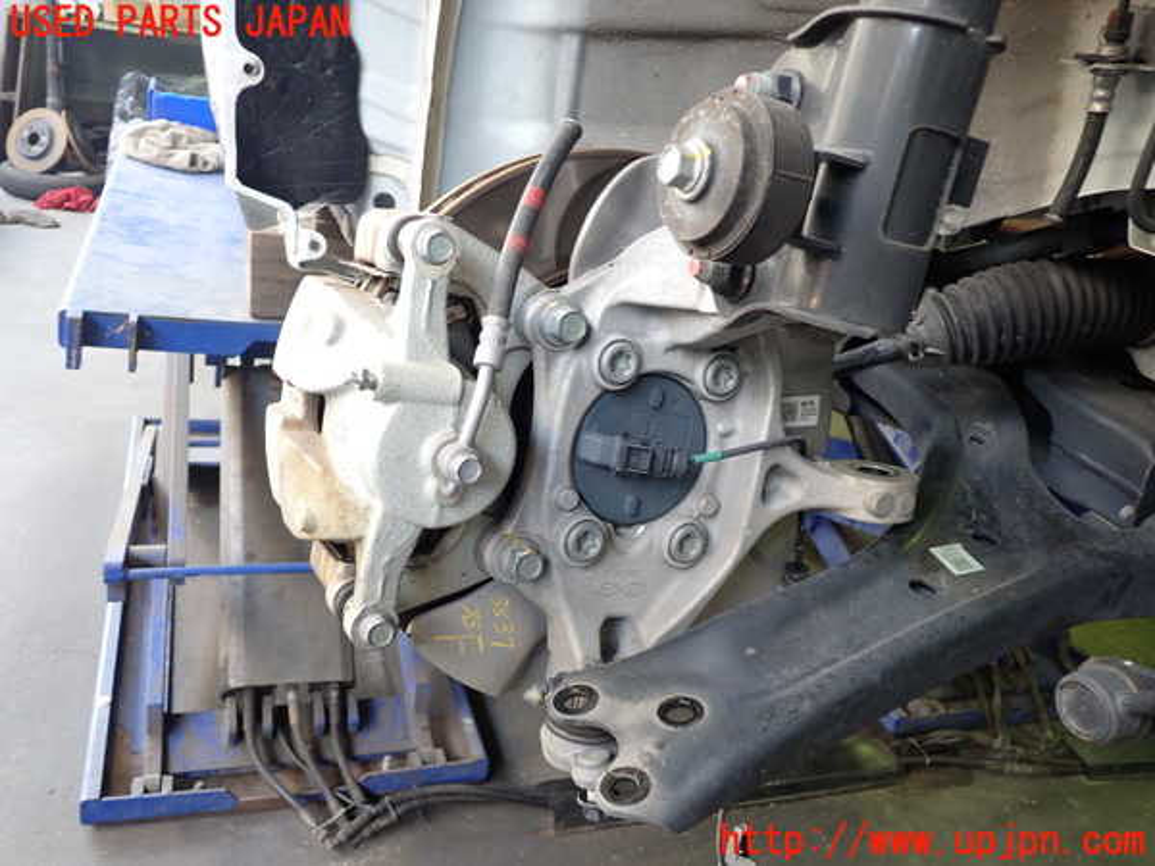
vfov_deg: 46.8
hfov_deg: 60.0
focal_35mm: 30
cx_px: 578
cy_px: 433
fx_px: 1001
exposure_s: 1/30
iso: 200
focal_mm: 5.4
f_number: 2.3
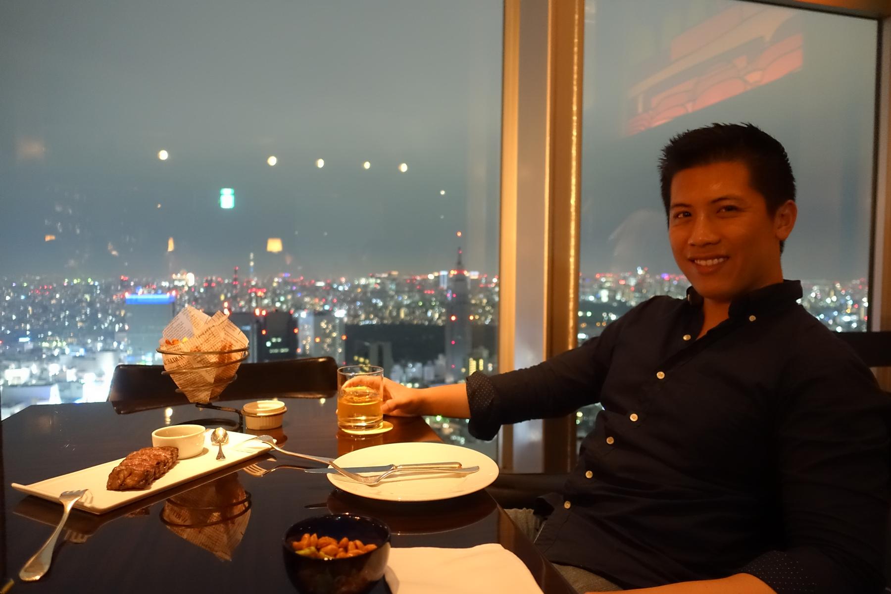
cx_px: 446
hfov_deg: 73.7
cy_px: 297
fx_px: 594
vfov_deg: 53.1
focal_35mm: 24
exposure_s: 1/13
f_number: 1.8
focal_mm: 8.8
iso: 3200
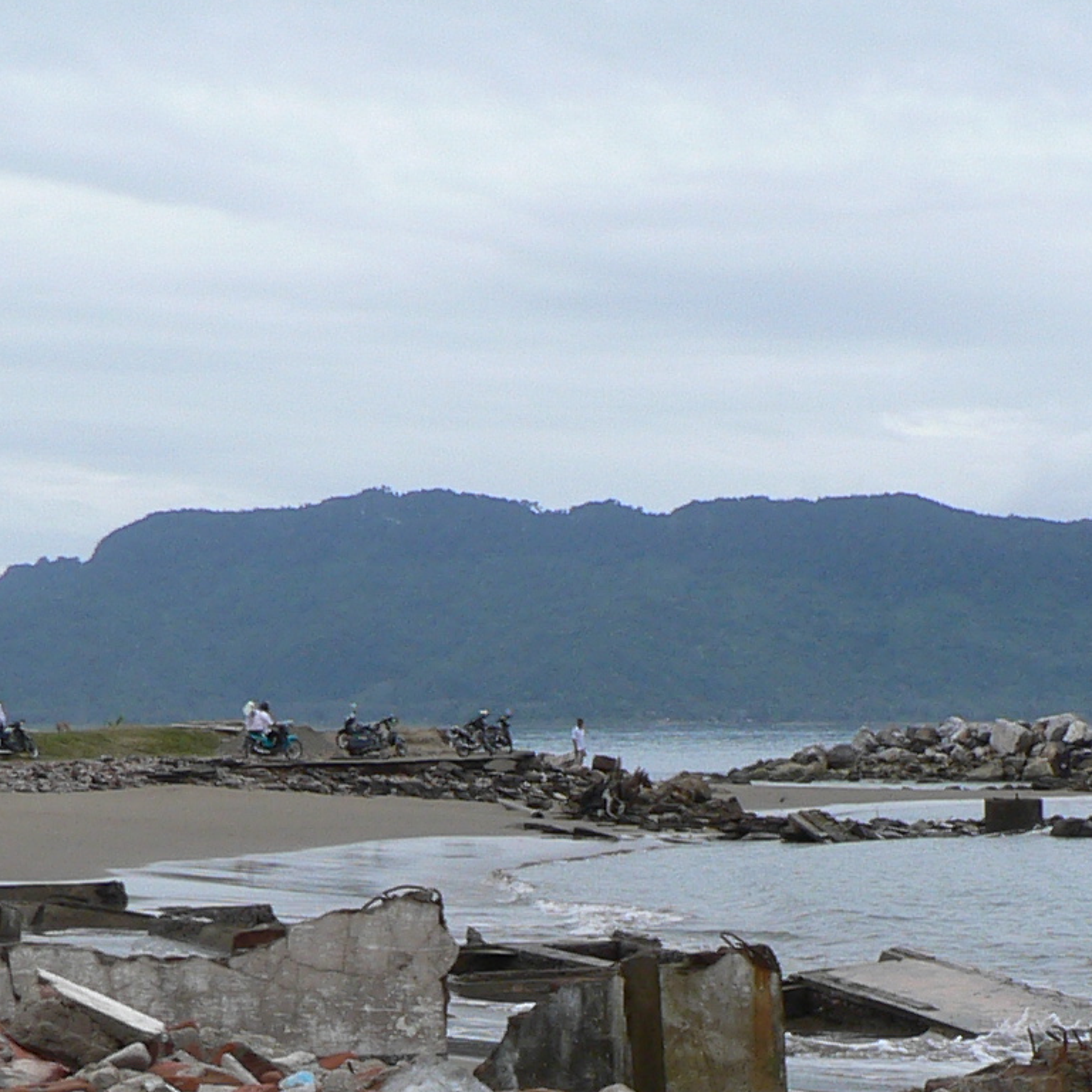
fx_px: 3783
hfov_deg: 16.4
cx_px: 609
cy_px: 1152
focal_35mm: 106
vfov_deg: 16.0
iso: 80
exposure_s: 1/400
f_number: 4.5
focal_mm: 6
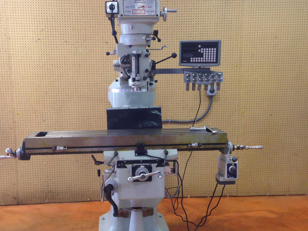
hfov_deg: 40.4
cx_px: 137
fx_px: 418
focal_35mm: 47
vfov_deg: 30.9
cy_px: 123
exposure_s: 1/20
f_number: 2.4
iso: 64
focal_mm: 4.12
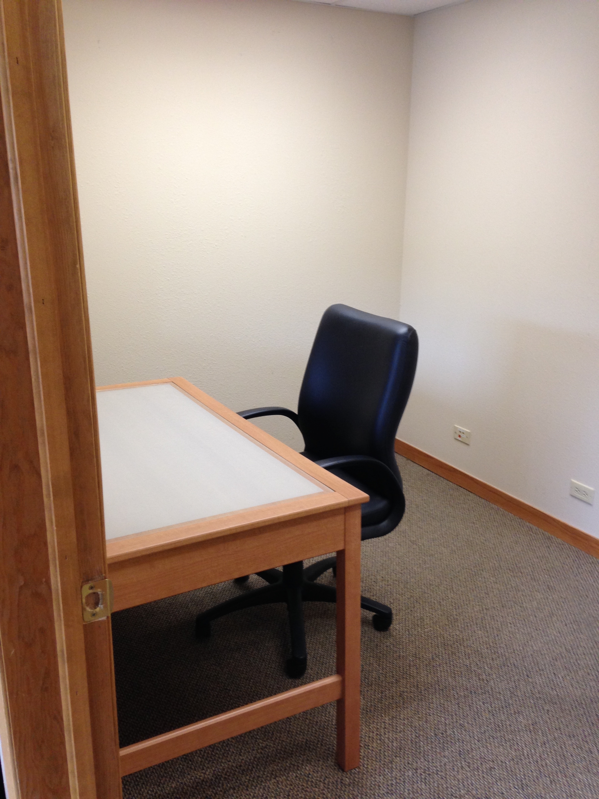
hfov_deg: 42.9
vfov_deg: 55.4
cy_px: 400
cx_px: 300
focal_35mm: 33
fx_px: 761
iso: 100
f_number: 2.4
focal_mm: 4.12
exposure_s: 1/20
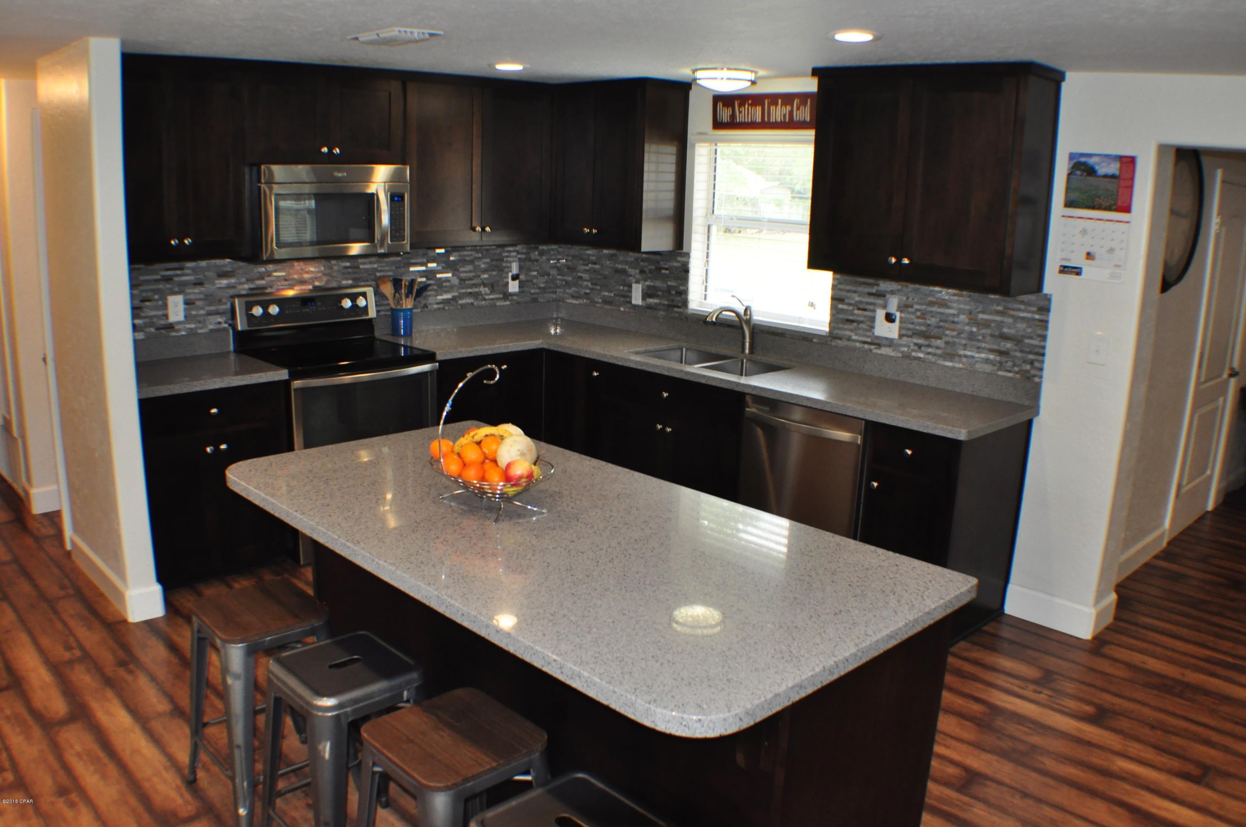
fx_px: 1244
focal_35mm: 36
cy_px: 414
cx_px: 623
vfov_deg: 36.8
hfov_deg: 53.2
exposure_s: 1/60
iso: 800
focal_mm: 24
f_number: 6.3
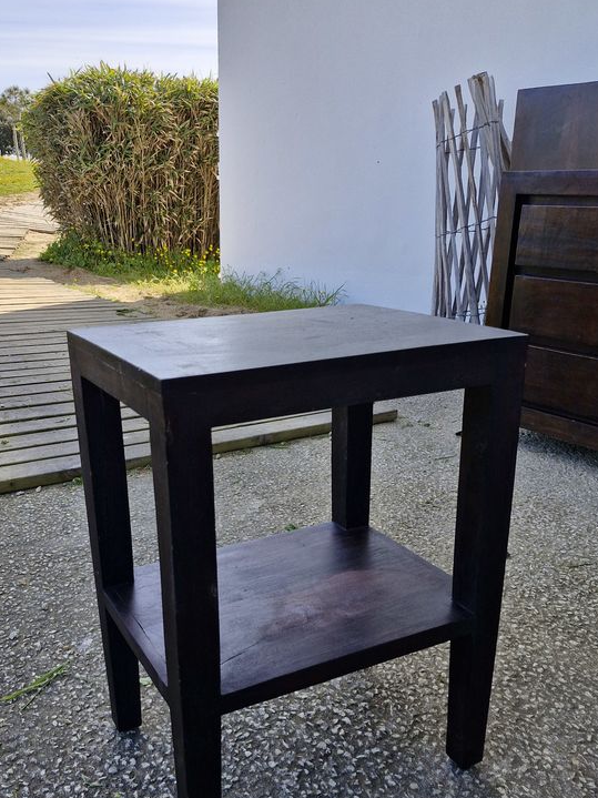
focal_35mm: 32
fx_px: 737
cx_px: 266
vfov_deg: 56.3
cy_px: 491
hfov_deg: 44.1
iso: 50
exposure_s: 1/688
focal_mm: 5.54
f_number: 1.8
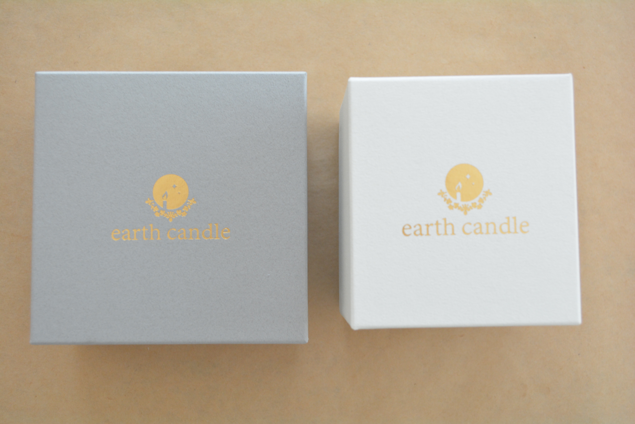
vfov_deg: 30.9
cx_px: 318
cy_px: 212
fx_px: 768
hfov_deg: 44.9
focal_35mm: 44
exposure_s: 1/60
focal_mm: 29
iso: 800
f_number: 4.8
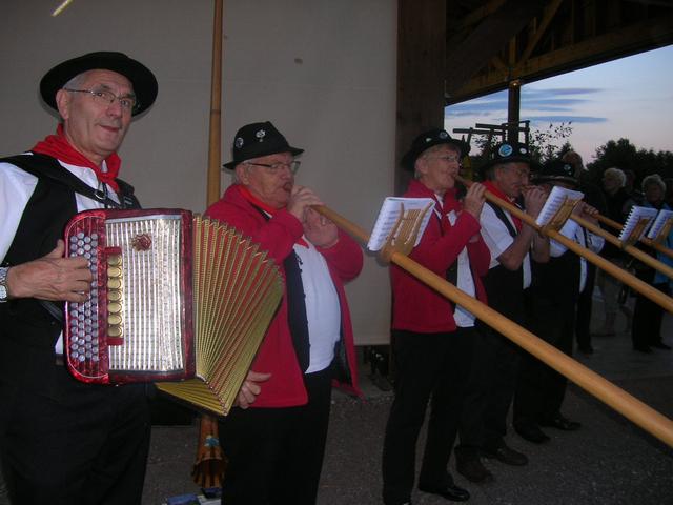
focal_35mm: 35
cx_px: 336
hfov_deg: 52.6
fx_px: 680
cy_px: 252
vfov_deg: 40.7
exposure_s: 1/60.1
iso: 50
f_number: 2.8
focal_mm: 5.8
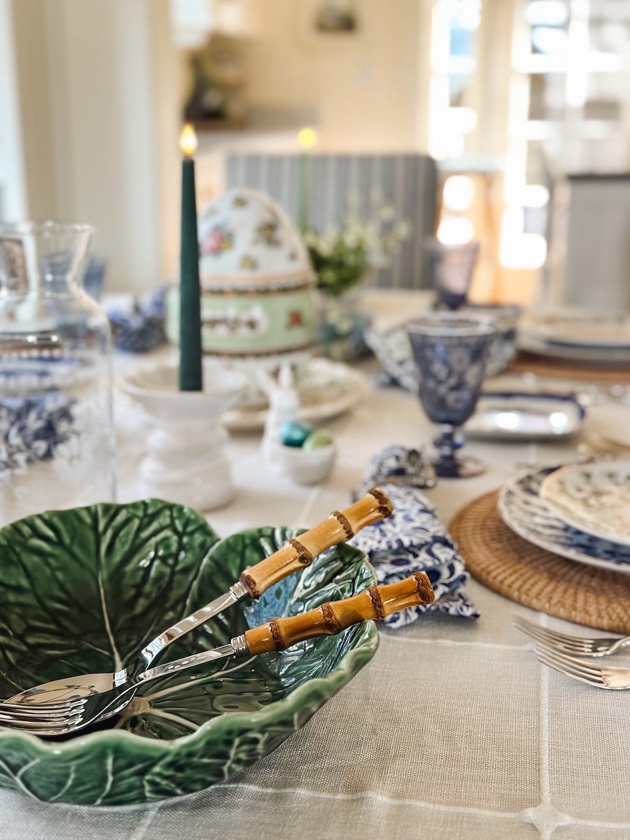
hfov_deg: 30.3
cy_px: 420
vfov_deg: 39.7
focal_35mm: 48
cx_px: 315
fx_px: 1165
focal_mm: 6.86
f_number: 1.8
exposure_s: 1/60
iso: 320
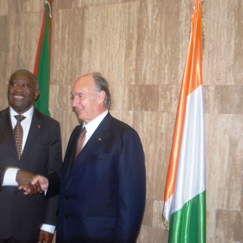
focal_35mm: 52
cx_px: 86
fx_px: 410
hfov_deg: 32.8
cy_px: 121
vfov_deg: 33.0
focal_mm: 27
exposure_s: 1/60
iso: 500
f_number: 4.5
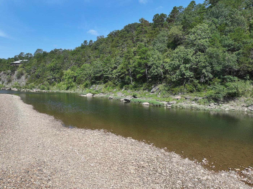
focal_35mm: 24
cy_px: 94
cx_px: 126
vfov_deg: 56.8
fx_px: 175
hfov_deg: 71.6
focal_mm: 12.29
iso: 100
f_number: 2.8
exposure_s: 1/1600
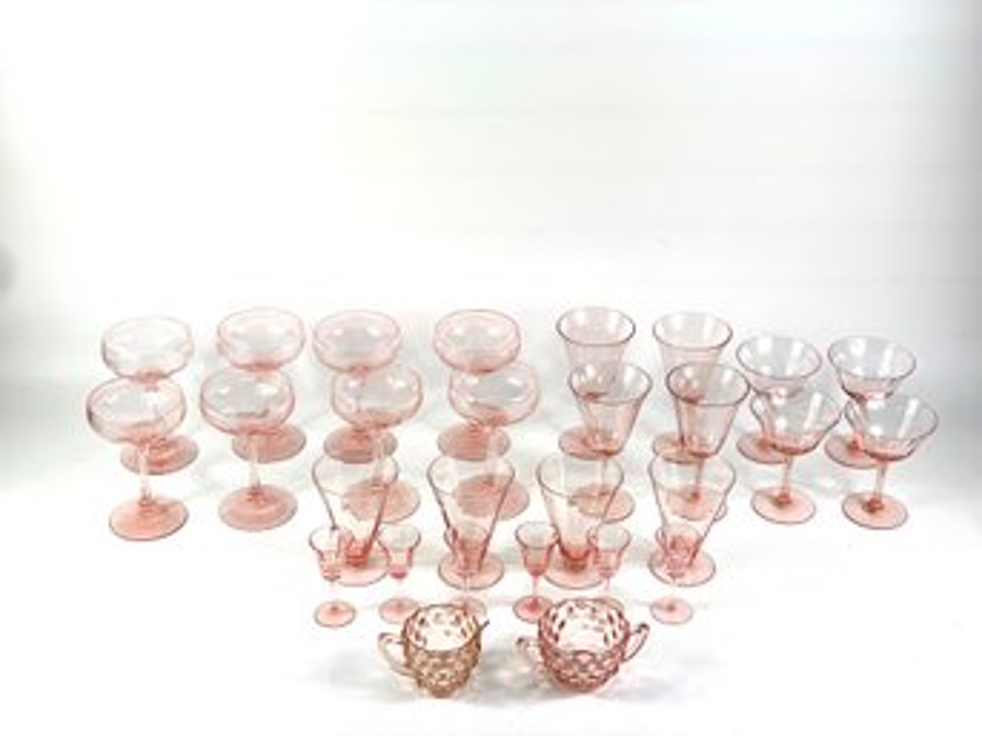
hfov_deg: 36.8
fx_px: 1475
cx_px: 491
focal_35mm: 52
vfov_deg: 28.0
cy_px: 368
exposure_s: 1/239
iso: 20
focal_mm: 6
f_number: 2
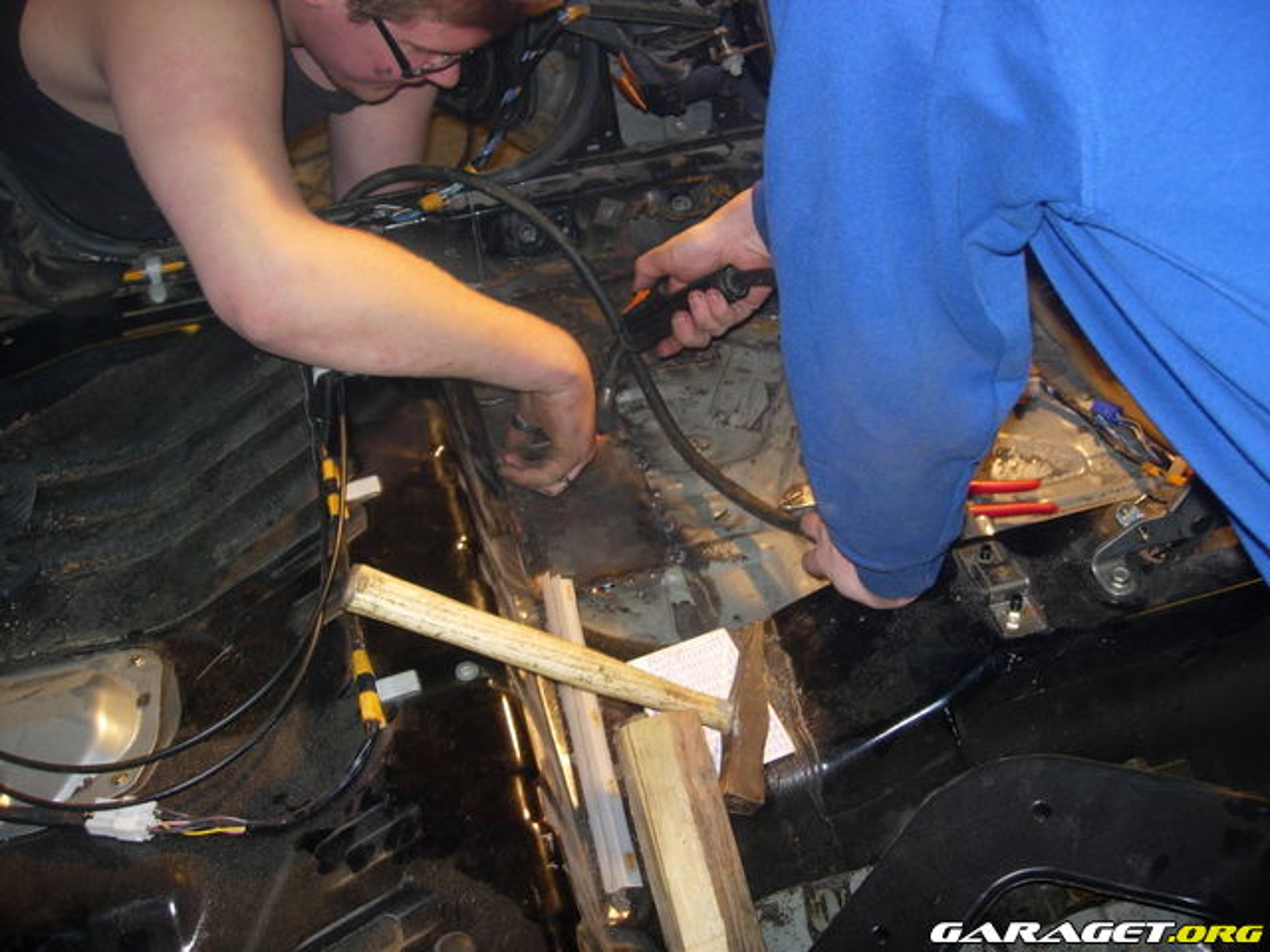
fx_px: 1394
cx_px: 635
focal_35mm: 38
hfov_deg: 49.0
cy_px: 476
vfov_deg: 37.7
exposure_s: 1/64
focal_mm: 7.8
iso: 79
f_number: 2.8
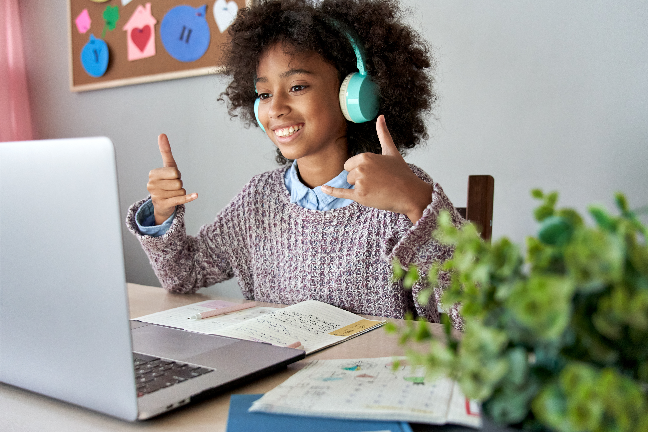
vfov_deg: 35.1
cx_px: 324
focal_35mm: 38
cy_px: 216
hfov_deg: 50.7
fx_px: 684
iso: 3200
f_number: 4
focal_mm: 38
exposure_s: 1/160
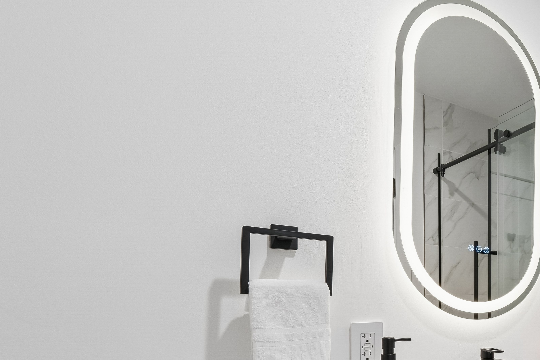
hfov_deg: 48.5
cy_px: 304
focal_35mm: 29
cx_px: 573
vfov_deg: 42.3
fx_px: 435
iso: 125
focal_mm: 8
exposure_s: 1/5
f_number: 8
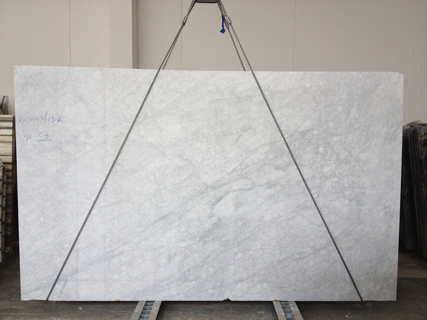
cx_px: 214
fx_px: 432
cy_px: 160
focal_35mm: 35
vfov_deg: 40.7
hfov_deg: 52.6
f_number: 2.4
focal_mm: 4.28
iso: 50
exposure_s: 1/168
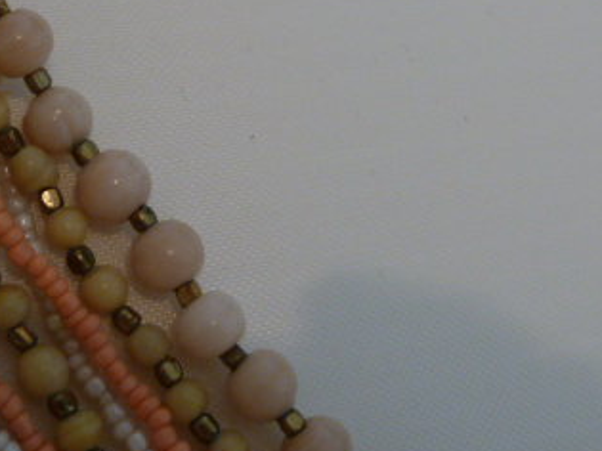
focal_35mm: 65
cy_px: 36
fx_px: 1130
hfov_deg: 29.7
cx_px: 375
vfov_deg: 22.0
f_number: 3.5
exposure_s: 1/30
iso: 320
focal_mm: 5.3
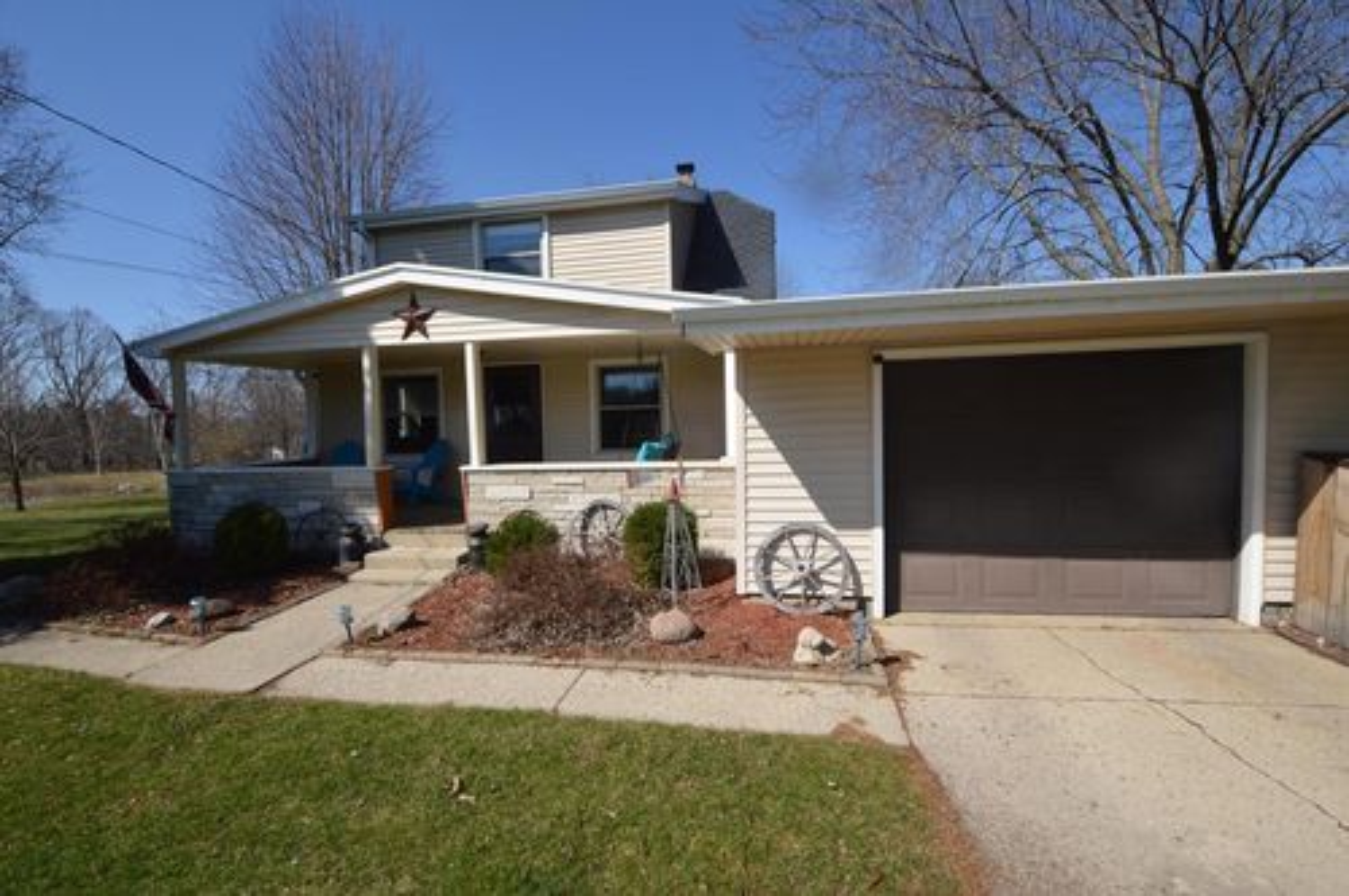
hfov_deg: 100.5
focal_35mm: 15
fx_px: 561
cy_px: 448
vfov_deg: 77.2
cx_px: 674
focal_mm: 10
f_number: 10
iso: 100
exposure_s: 1/200
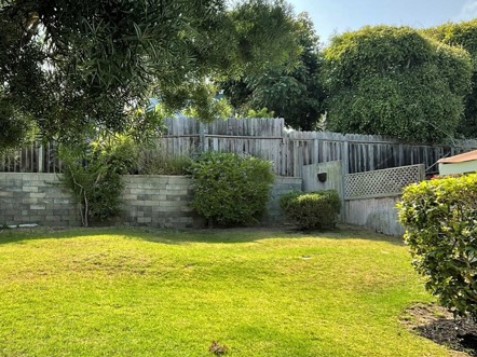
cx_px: 134
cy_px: 191
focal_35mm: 42
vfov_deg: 34.3
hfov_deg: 43.7
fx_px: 578
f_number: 1.8
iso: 16
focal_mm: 3
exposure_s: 1/635
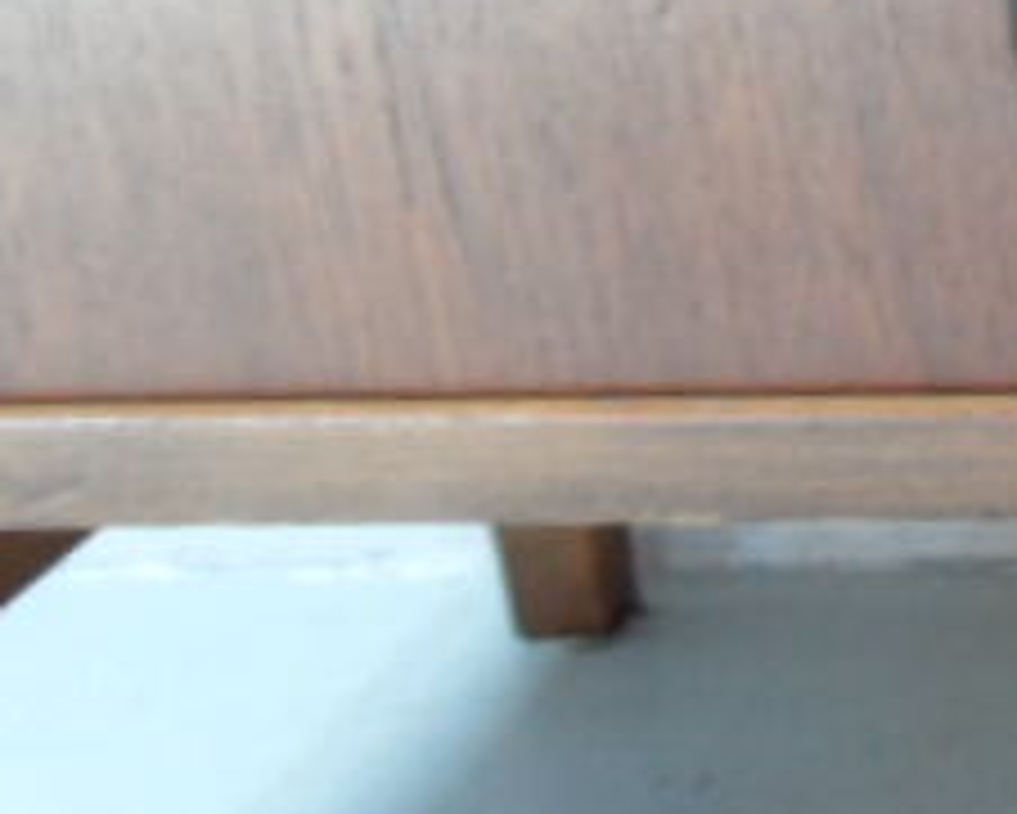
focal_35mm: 106
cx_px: 2232
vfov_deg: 13.9
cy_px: -310
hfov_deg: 14.1
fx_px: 3192
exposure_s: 1/30
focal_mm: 3.9
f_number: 3.2
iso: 200
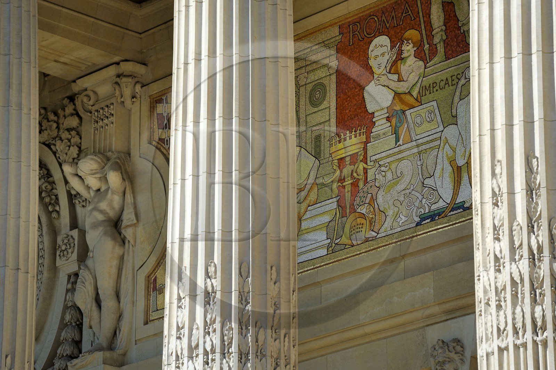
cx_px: 278
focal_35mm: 160
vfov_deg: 8.6
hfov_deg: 12.8
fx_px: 2469
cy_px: 185
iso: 200
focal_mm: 160
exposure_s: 1/200
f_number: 11
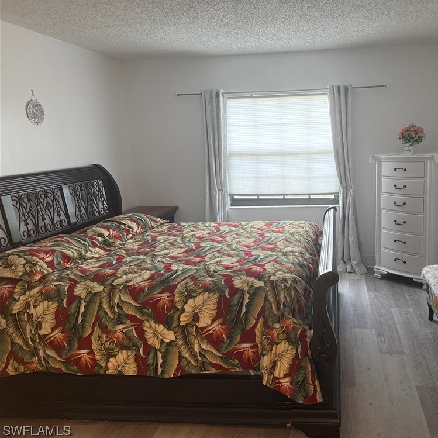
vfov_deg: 55.6
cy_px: 219
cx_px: 299
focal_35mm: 29
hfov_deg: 54.3
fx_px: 415
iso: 320
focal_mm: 6.76
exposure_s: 1/120
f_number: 1.78
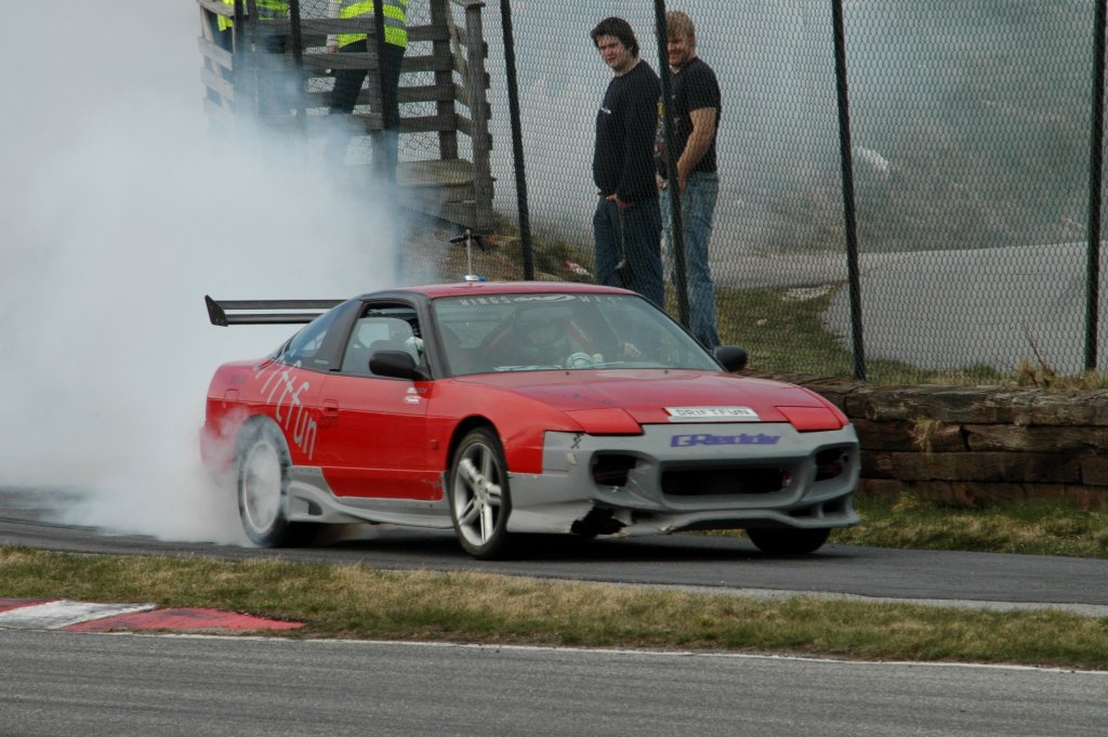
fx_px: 18451
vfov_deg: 2.3
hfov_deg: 3.4
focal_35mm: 600
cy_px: 368
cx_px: 554
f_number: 13
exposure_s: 1/200
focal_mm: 400
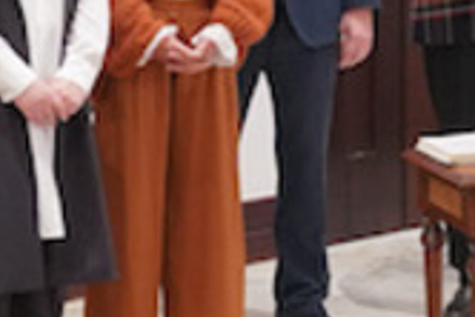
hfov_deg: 10.4
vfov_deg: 7.0
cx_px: 280
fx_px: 2602
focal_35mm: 197
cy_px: 49
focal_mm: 30
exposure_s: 1/320
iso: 3200
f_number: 4
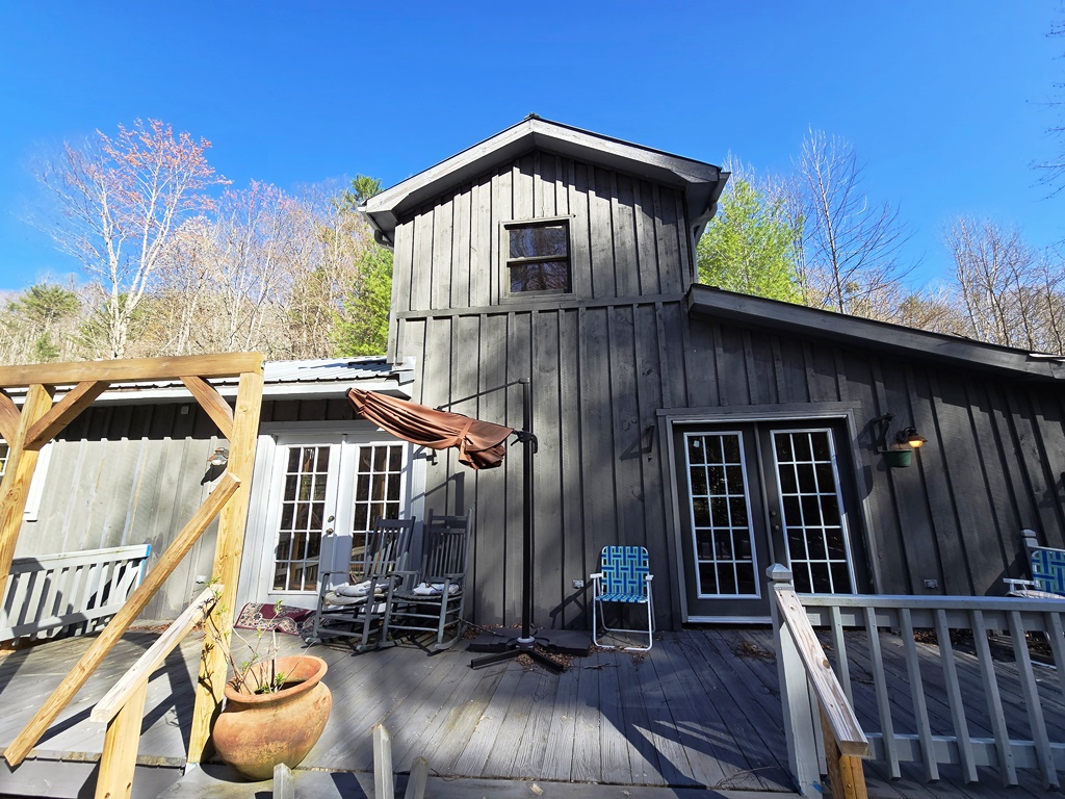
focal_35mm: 13
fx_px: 400
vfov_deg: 89.9
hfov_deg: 106.2
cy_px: 400
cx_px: 532
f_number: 2.2
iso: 50
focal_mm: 2.2
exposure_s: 1/668
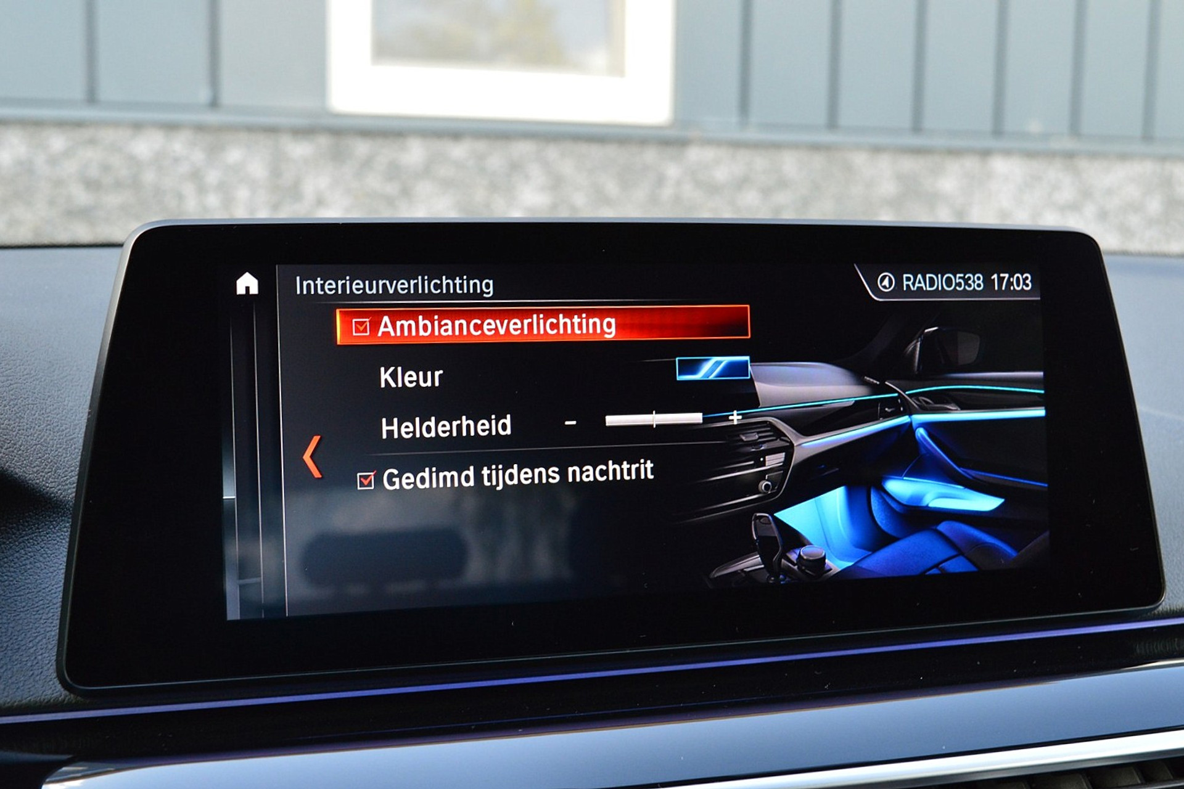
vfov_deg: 28.1
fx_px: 1579
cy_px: 394
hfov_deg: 41.1
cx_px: 592
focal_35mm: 48
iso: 800
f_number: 7.1
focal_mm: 32
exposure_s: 1/60
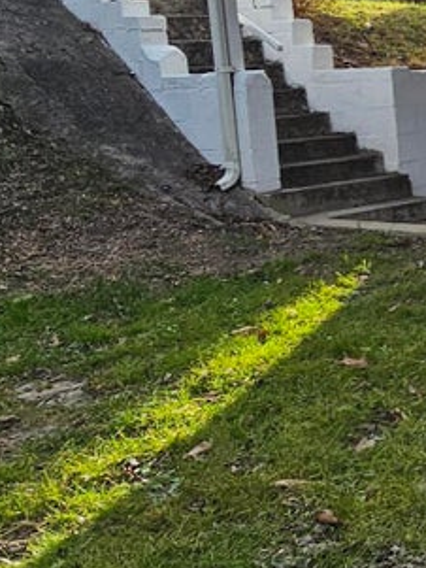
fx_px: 967
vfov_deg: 32.4
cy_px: 179
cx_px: 795
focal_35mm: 59
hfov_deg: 18.5
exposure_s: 1/1076
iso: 50
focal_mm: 2.2
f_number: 2.2
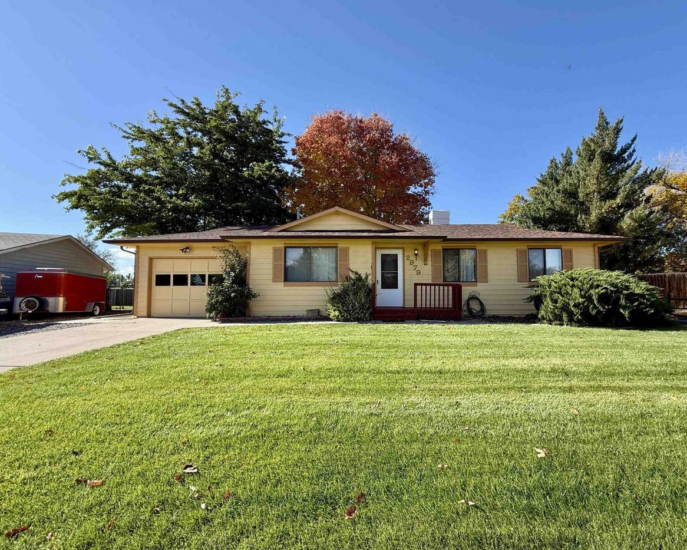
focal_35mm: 15
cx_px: 375
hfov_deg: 96.5
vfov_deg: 84.0
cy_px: 275
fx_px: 305
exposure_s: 1/686
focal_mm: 2.22
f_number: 2.2
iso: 50
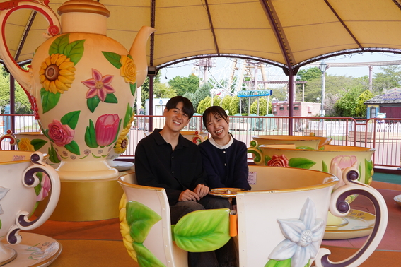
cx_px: 201
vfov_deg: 31.2
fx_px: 479
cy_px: 133
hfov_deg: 45.4
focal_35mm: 43
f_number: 13
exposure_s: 1/400
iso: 1000
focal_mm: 28
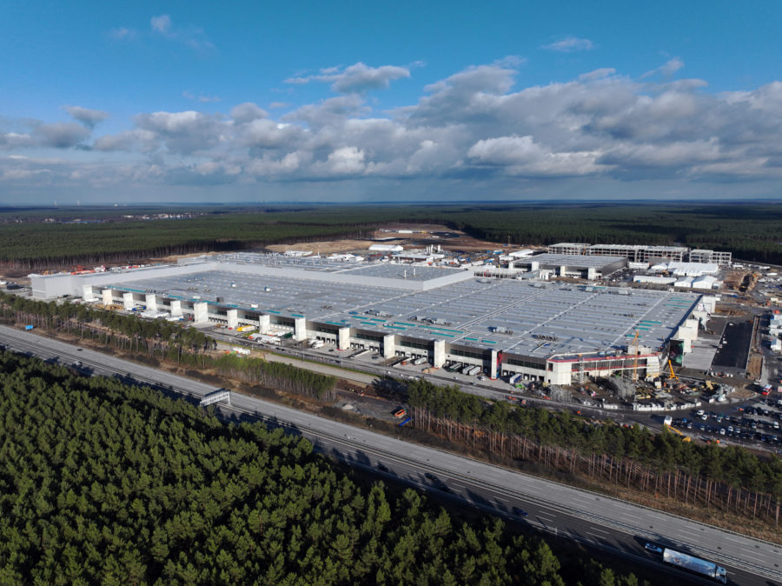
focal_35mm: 24
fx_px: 542
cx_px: 391
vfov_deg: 56.8
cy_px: 293
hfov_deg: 71.6
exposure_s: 1/2500
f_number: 2.8
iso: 100
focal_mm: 12.3
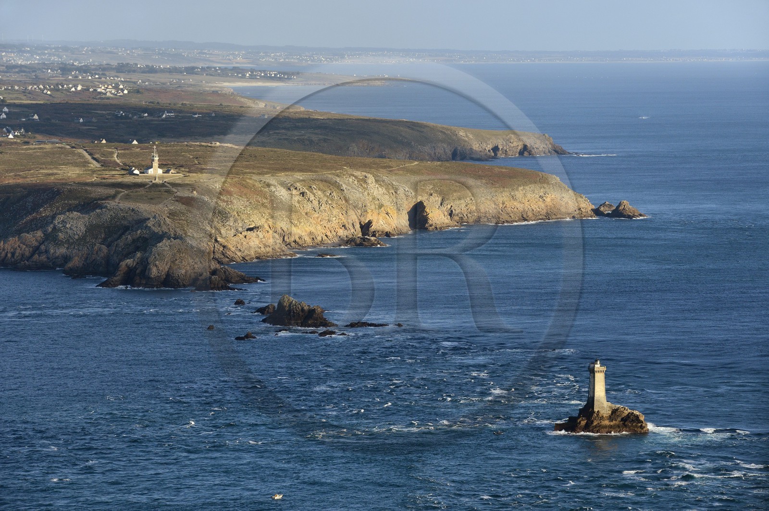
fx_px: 3628
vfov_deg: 8.1
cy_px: 256
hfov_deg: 12.1
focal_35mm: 170
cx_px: 384
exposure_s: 1/1250
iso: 800
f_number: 11
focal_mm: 170
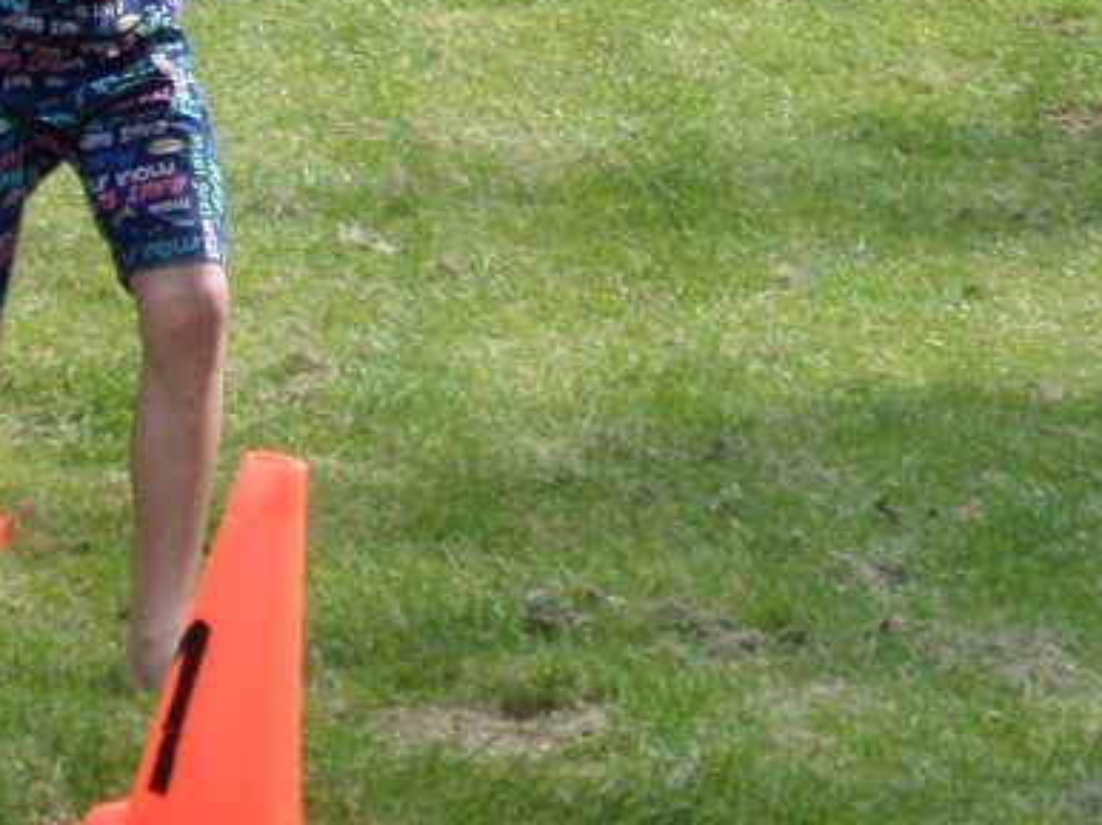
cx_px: 263
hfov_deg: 7.2
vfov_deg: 5.4
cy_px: -157
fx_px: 8781
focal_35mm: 276
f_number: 4.4
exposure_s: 1/250
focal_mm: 17
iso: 80
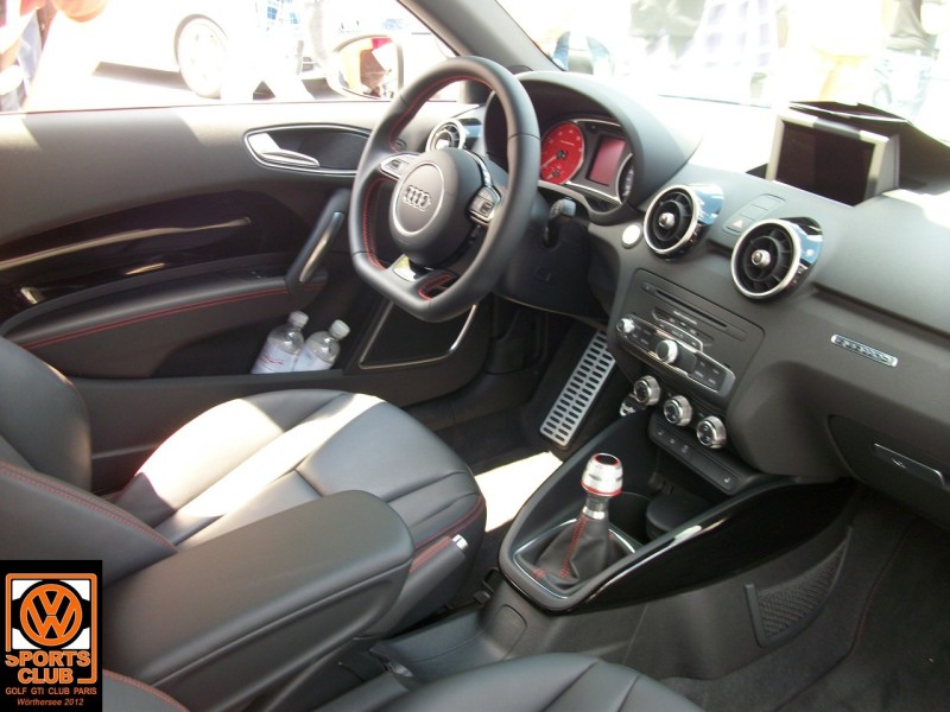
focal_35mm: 34
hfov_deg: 54.0
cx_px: 475
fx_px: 933
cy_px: 356
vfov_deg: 41.8
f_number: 2.9
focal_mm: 5.7
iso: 95
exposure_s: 1/40
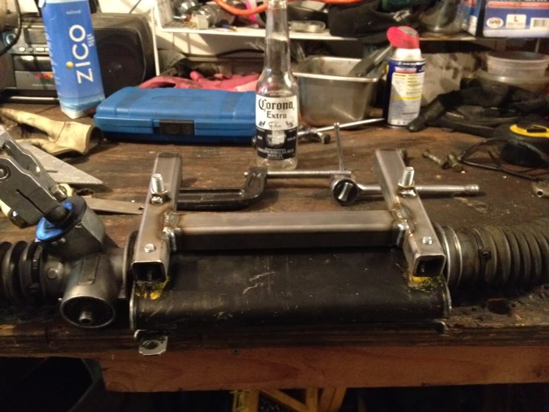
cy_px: 206
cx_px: 274
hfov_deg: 52.6
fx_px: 555
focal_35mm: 35
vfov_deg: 40.7
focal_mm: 4.3
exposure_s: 1/15
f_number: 2.4
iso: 800
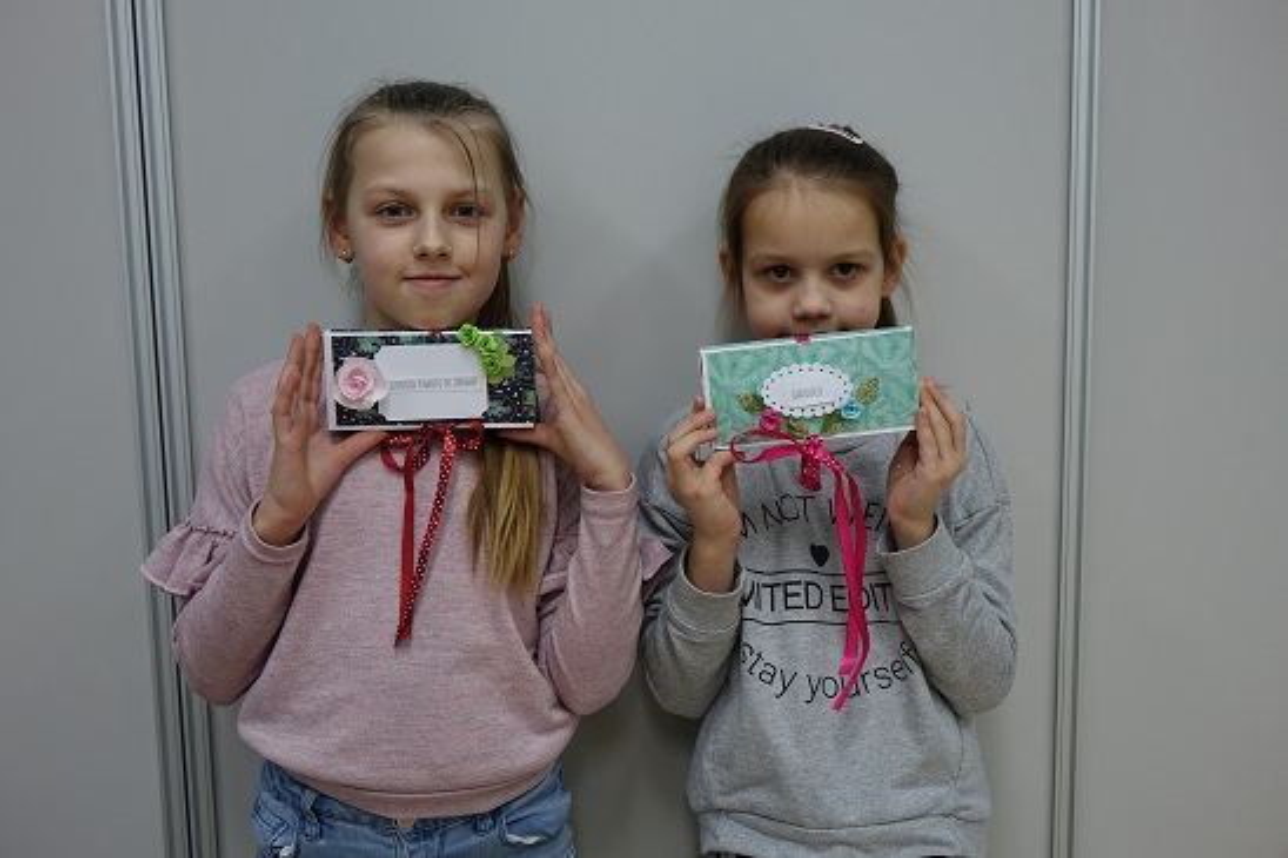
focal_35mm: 34
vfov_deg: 38.9
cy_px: 429
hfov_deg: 55.8
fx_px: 1216
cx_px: 644
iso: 200
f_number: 2.8
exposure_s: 1/40
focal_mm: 12.56
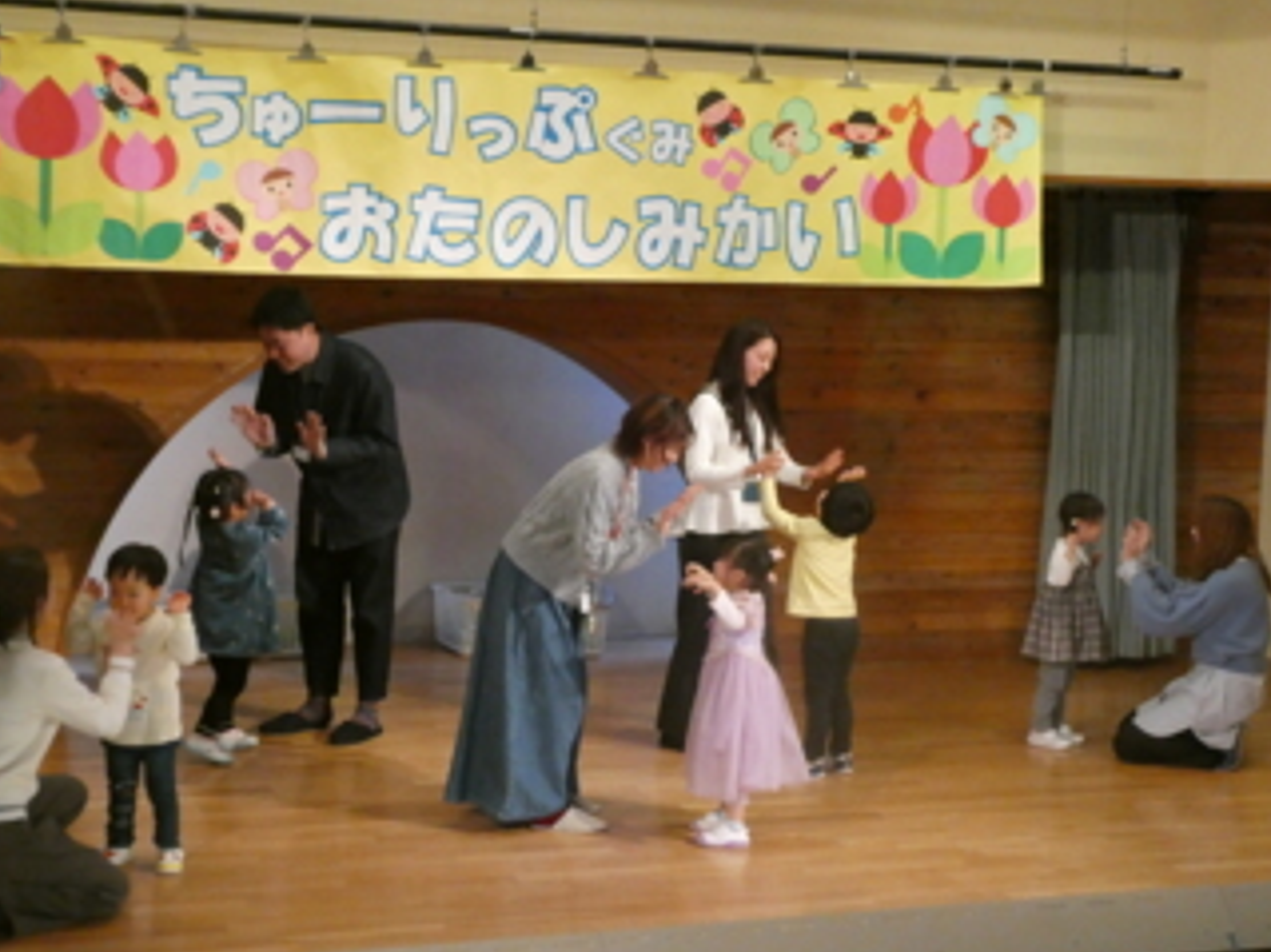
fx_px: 2459
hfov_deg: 29.0
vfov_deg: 21.9
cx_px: 618
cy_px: 446
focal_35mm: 67
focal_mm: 10.9
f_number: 4.3
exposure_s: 1/80
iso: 1250
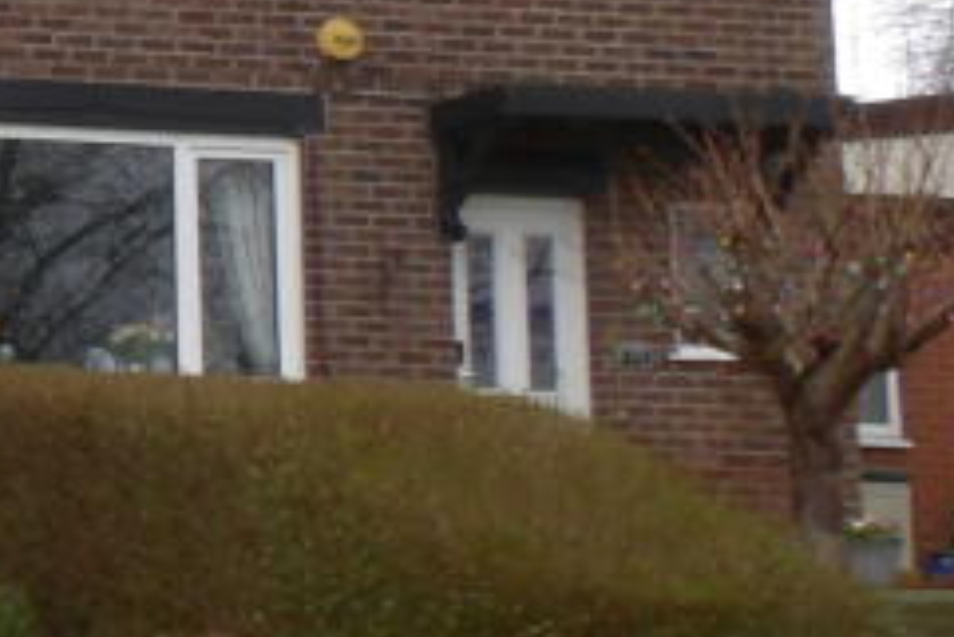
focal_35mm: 106
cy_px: 384
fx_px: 2811
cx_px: -1057
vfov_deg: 12.9
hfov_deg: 15.0
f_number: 4.1
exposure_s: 1/49
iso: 100
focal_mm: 4.3
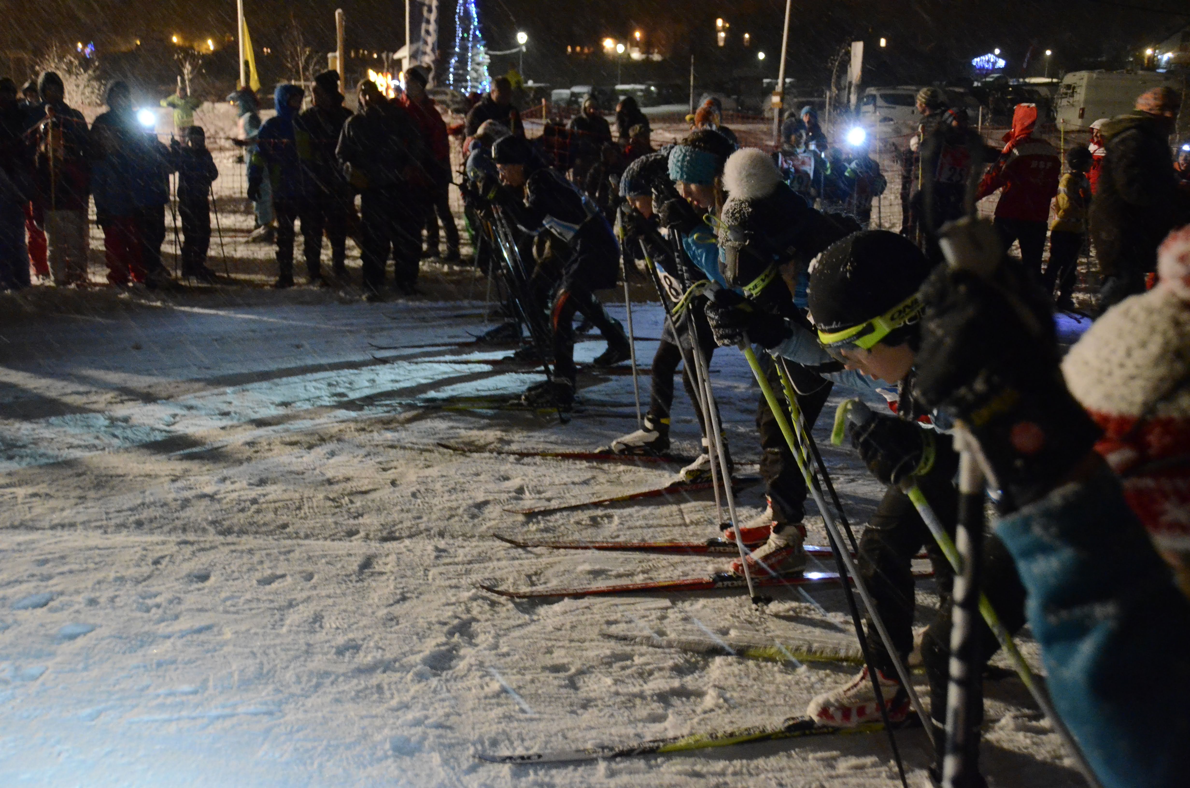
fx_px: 1089
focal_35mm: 33
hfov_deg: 57.3
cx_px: 595
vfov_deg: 39.8
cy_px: 394
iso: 6400
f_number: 4
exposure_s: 1/30
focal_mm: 22
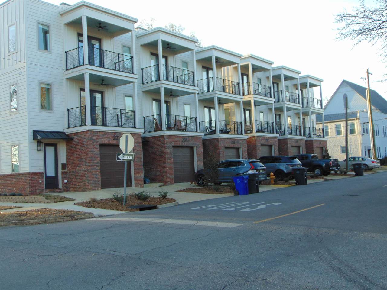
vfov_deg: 36.8
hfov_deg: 47.9
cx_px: 194
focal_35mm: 39
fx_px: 436
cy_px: 145
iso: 80
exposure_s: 1/125
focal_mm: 6.9
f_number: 3.3
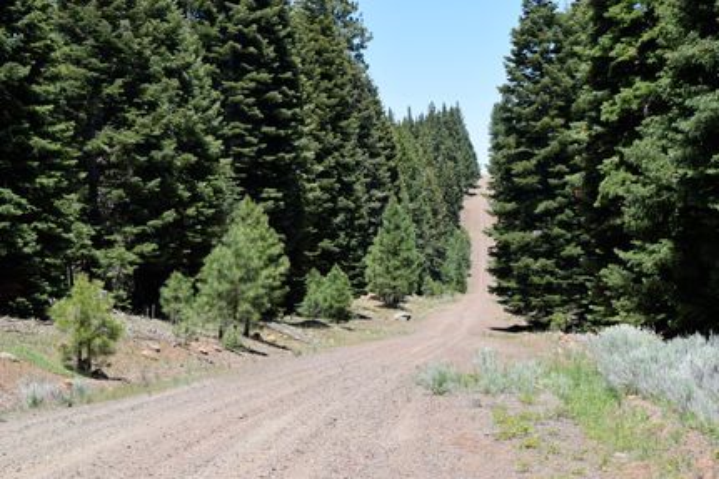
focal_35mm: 82
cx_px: 360
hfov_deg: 24.6
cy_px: 240
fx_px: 1647
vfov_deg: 16.5
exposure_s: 1/320
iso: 200
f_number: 9
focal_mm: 55
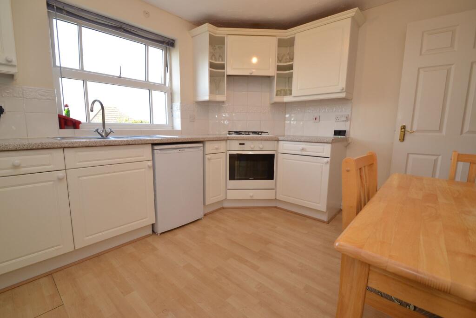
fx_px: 198
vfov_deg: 77.3
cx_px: 238
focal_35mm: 15
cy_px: 159
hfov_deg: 100.4
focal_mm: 10
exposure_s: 1/100
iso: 400
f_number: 5
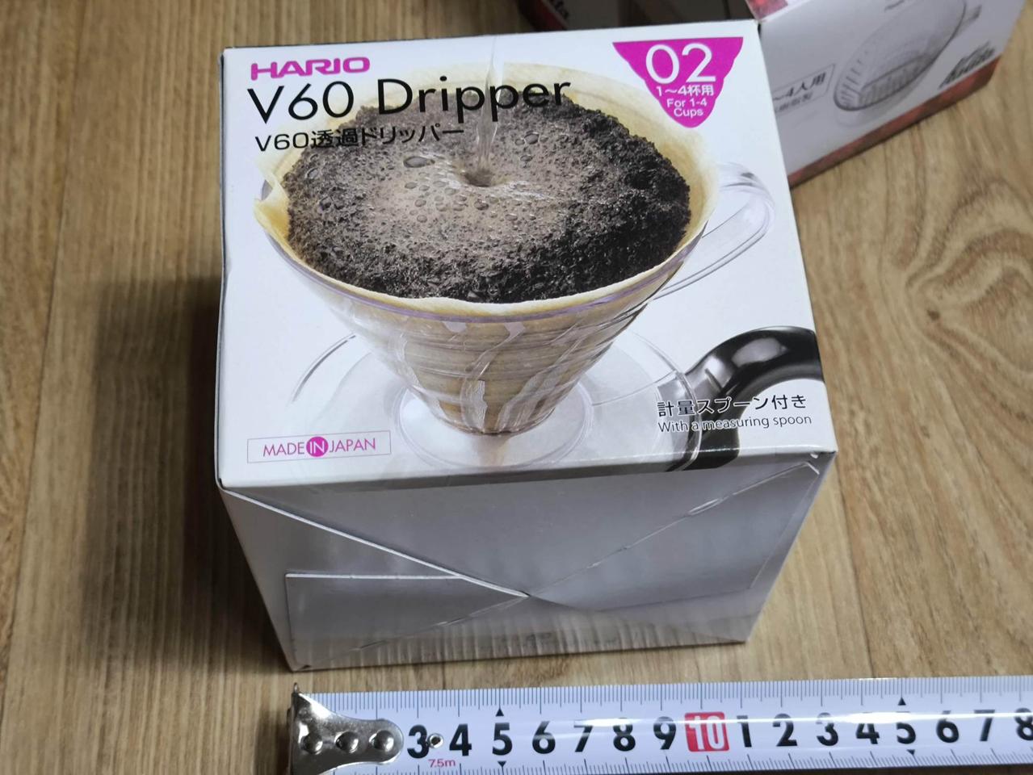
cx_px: 516
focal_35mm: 50
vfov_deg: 29.1
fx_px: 1493
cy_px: 388
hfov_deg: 38.2
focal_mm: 4.71
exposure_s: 1/60
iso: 320
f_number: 1.7
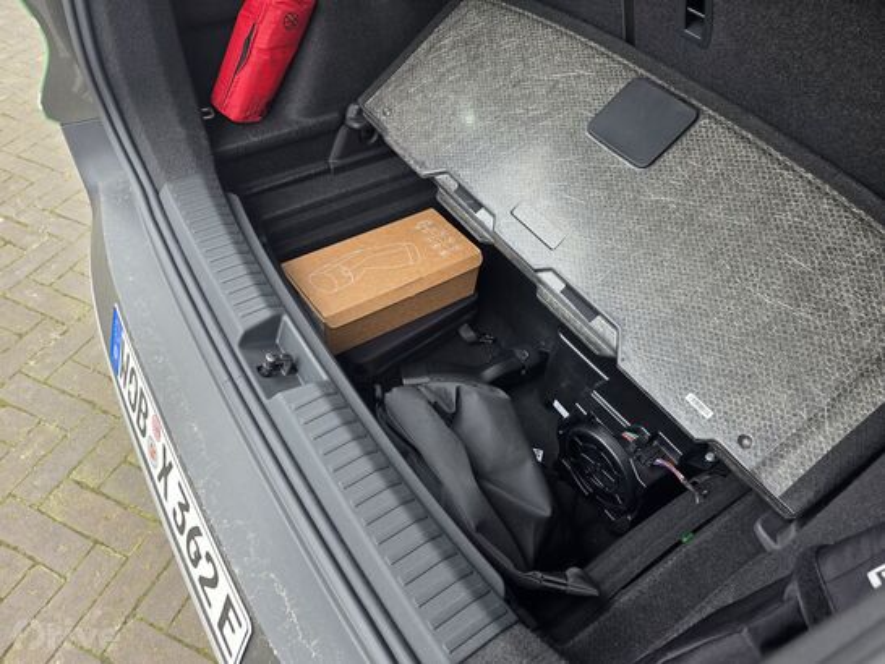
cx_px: 442
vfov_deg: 58.9
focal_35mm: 23
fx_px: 588
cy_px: 332
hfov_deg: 73.9
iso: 20
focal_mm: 6.25
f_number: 1.7
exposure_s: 1/50.3
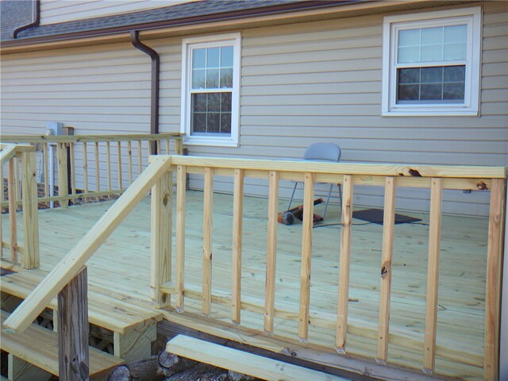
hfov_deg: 52.6
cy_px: 190
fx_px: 514
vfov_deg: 40.7
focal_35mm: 35
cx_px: 254
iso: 80
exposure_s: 1/250
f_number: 2.8
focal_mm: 5.2
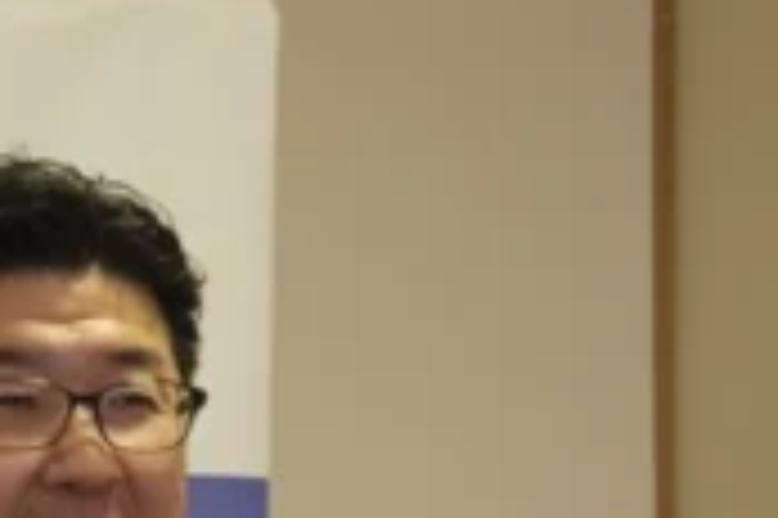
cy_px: 1011
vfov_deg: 4.8
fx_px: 6132
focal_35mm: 284
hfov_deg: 6.7
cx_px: -1336
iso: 1600
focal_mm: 32.3
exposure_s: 1/90
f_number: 6.4
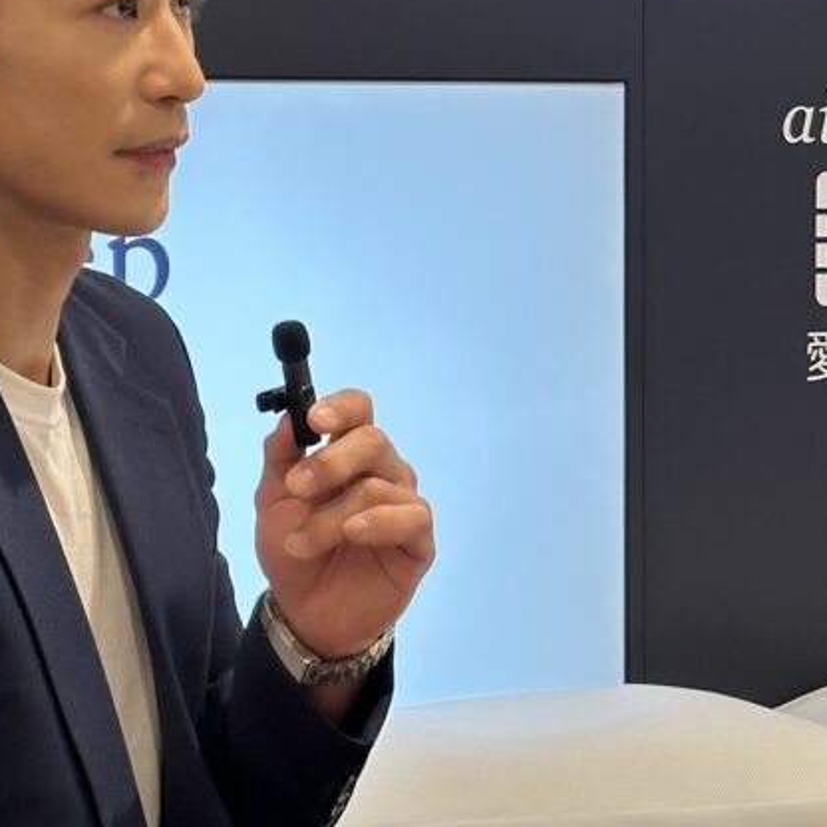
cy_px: 288
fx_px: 3973
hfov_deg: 11.8
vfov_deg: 11.9
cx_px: 99
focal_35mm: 147
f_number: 1.78
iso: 80
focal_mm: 6.86
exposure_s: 1/92
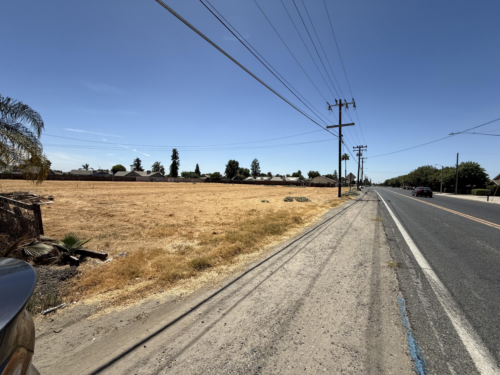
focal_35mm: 14
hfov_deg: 102.1
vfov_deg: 85.7
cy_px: 188
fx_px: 202
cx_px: 250
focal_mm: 2.22
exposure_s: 1/3663
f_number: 2.2
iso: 50
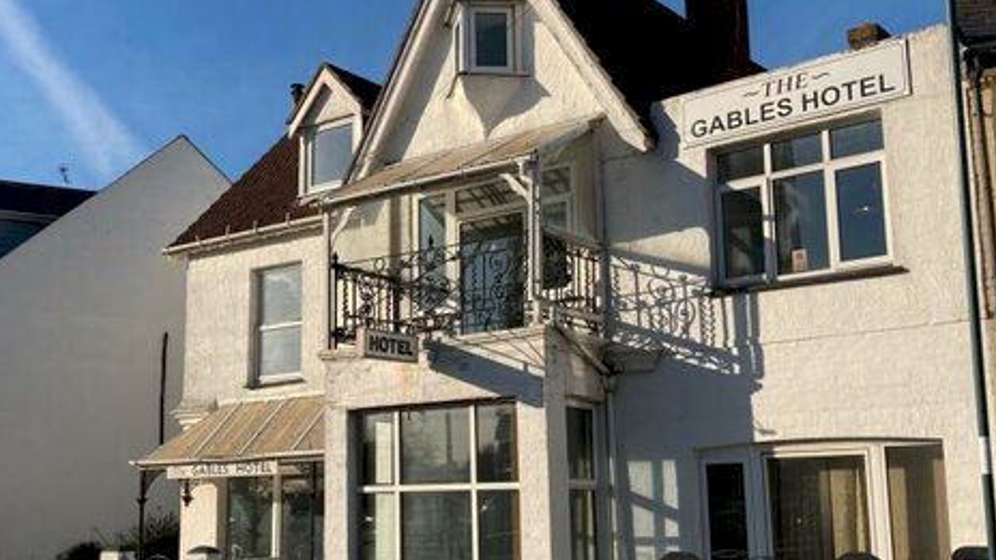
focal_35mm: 46
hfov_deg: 44.5
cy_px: 304
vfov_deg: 26.0
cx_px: 434
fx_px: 1215
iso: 20
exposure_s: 1/2825
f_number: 1.8
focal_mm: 3.99
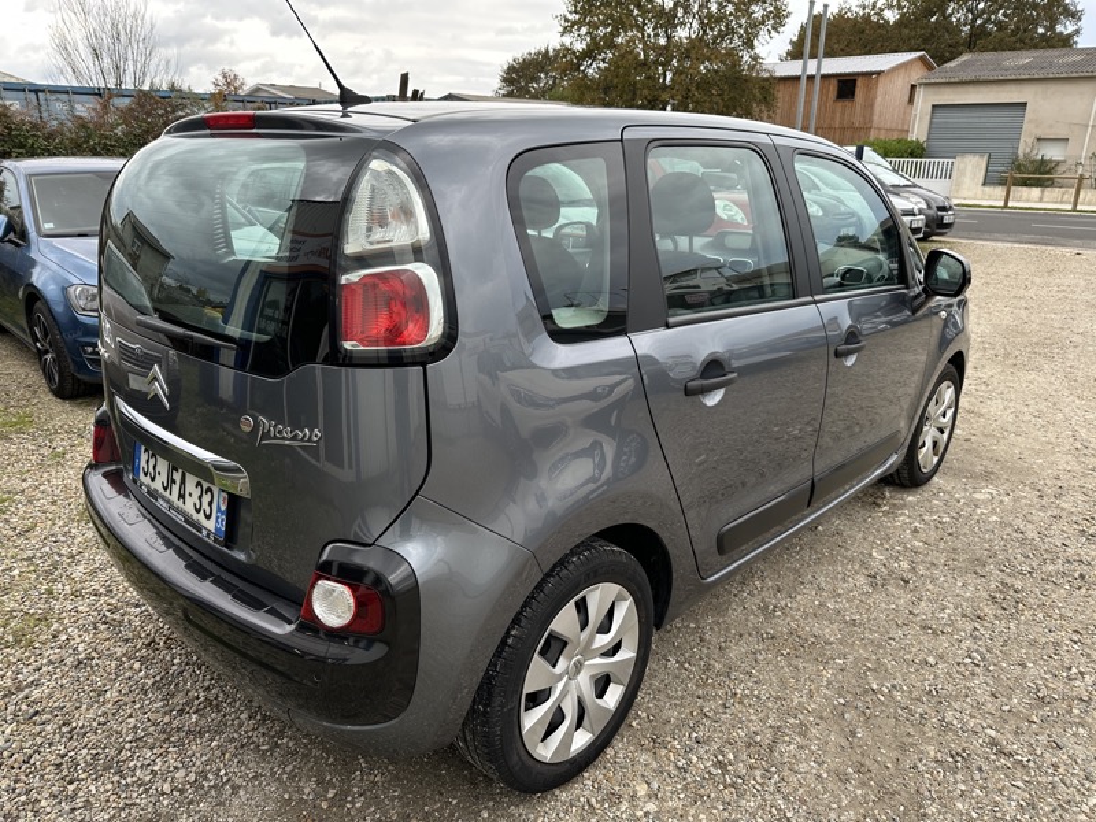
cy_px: 411
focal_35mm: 24
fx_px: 760
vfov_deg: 56.8
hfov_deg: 71.6
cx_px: 548
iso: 80
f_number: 1.78
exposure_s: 1/253
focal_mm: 6.86
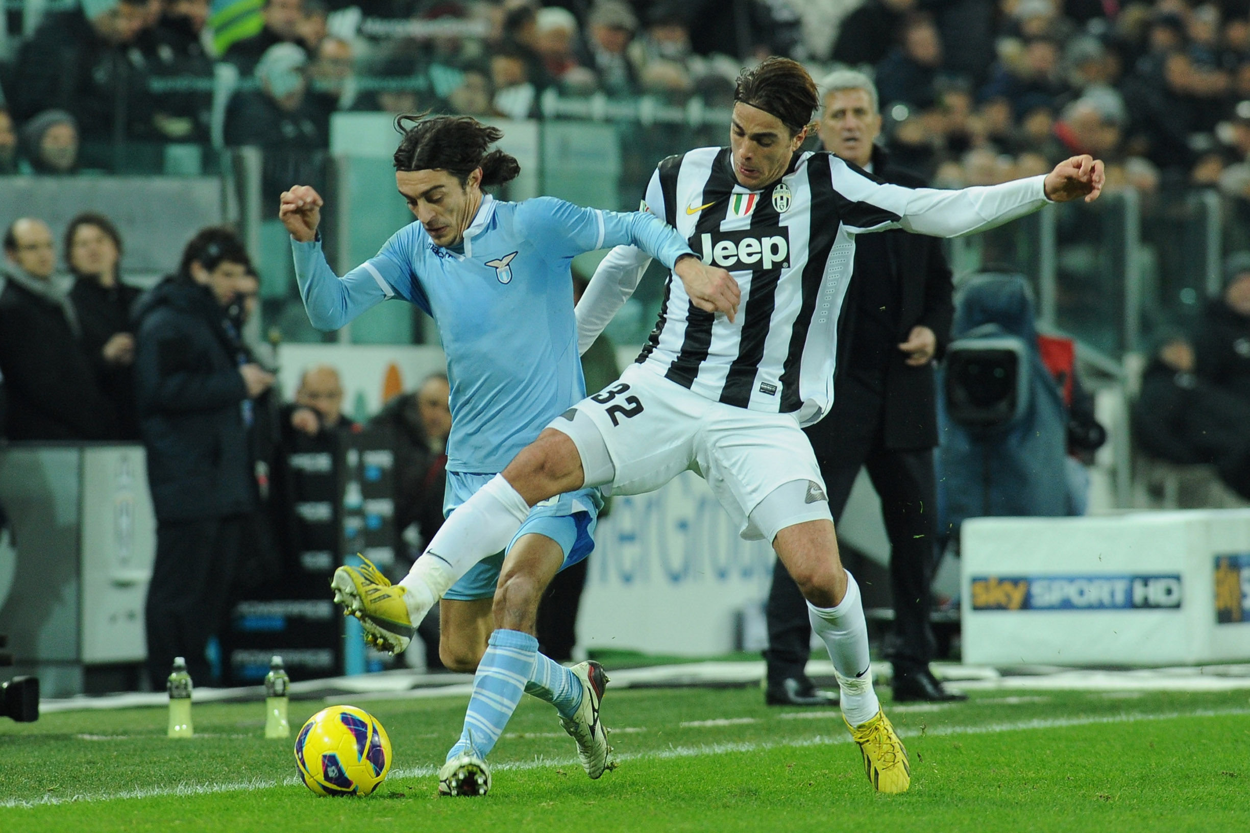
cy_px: 416
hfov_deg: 6.9
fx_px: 10415
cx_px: 625
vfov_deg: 4.6
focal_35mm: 300
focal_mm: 300
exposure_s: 1/800
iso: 1600
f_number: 4
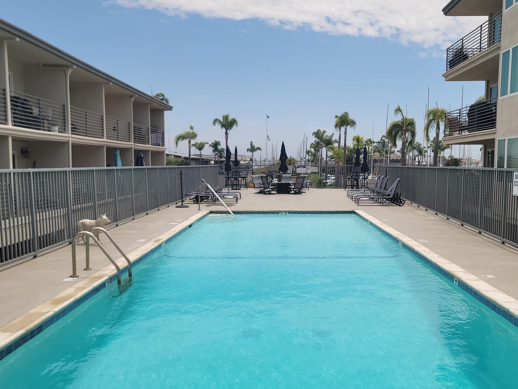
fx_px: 434
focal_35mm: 29
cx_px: 291
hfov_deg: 61.5
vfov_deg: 48.2
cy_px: 213
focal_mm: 7
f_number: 1.8
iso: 20
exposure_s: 1/1453
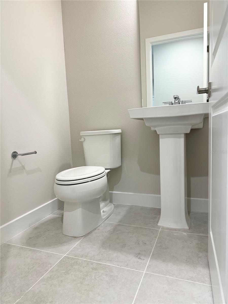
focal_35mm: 24
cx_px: 114
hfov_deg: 56.8
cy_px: 152
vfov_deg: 71.6
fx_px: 211
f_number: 1.78
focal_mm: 6.86
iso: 160
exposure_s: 1/120
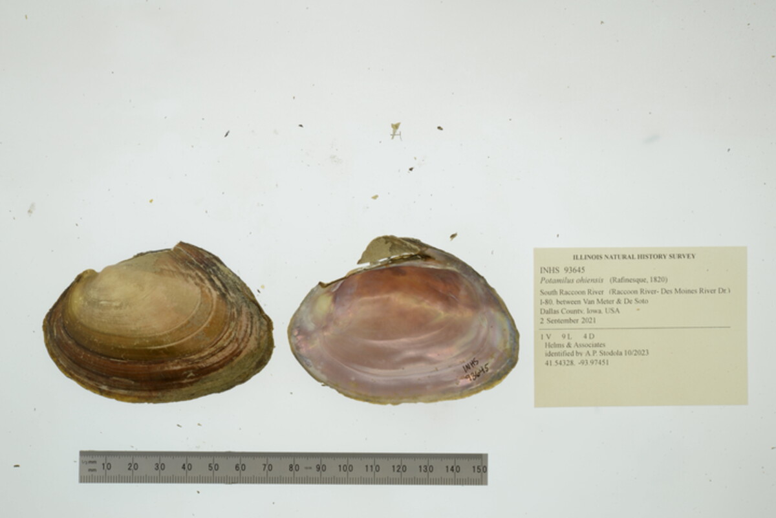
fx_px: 1294
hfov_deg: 33.4
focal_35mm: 60
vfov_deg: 22.6
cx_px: 388
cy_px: 259
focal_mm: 60
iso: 100
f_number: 32
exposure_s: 1/10
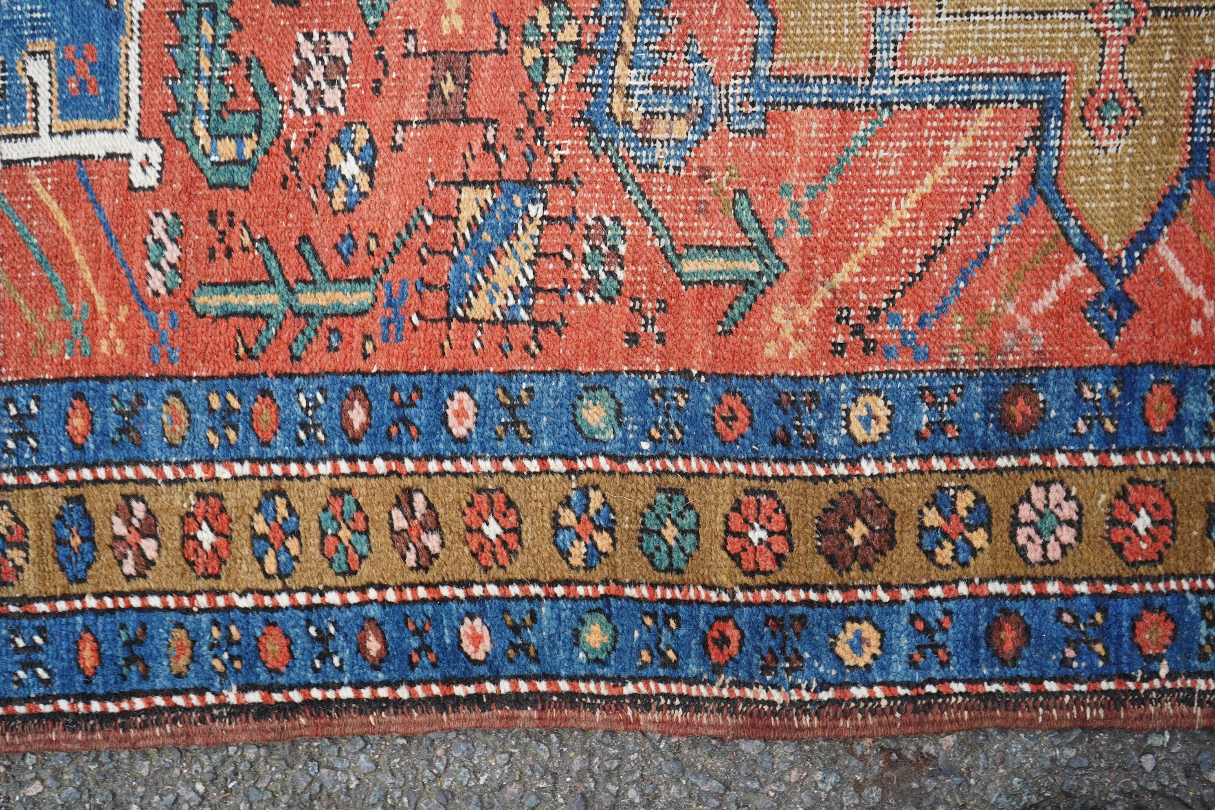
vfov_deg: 40.0
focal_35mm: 33
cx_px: 608
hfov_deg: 57.2
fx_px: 1114
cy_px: 405
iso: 320
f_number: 6.3
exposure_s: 1/60
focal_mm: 33
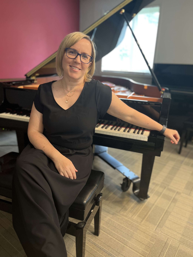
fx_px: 193
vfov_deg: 67.3
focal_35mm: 26
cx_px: 96
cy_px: 128
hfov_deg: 53.1
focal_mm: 5.1
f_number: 1.6
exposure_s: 1/60
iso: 200
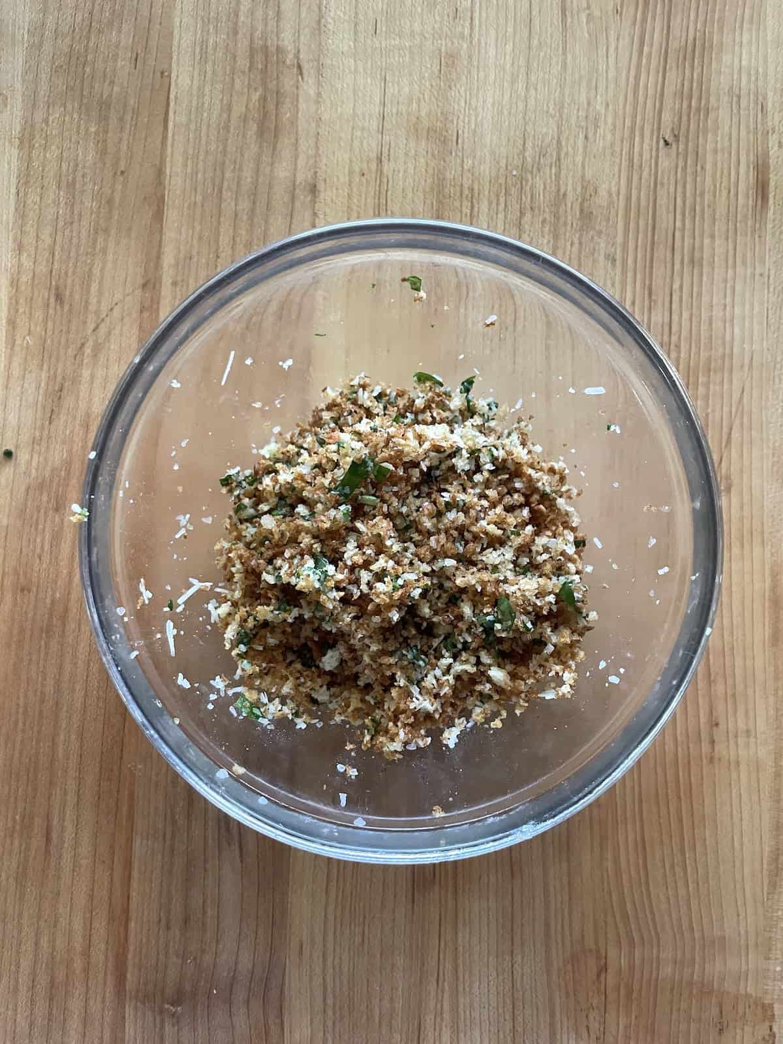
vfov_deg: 67.3
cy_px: 522
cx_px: 392
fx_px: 784
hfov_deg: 53.1
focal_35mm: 26
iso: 400
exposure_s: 1/60
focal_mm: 4.2
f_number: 1.6
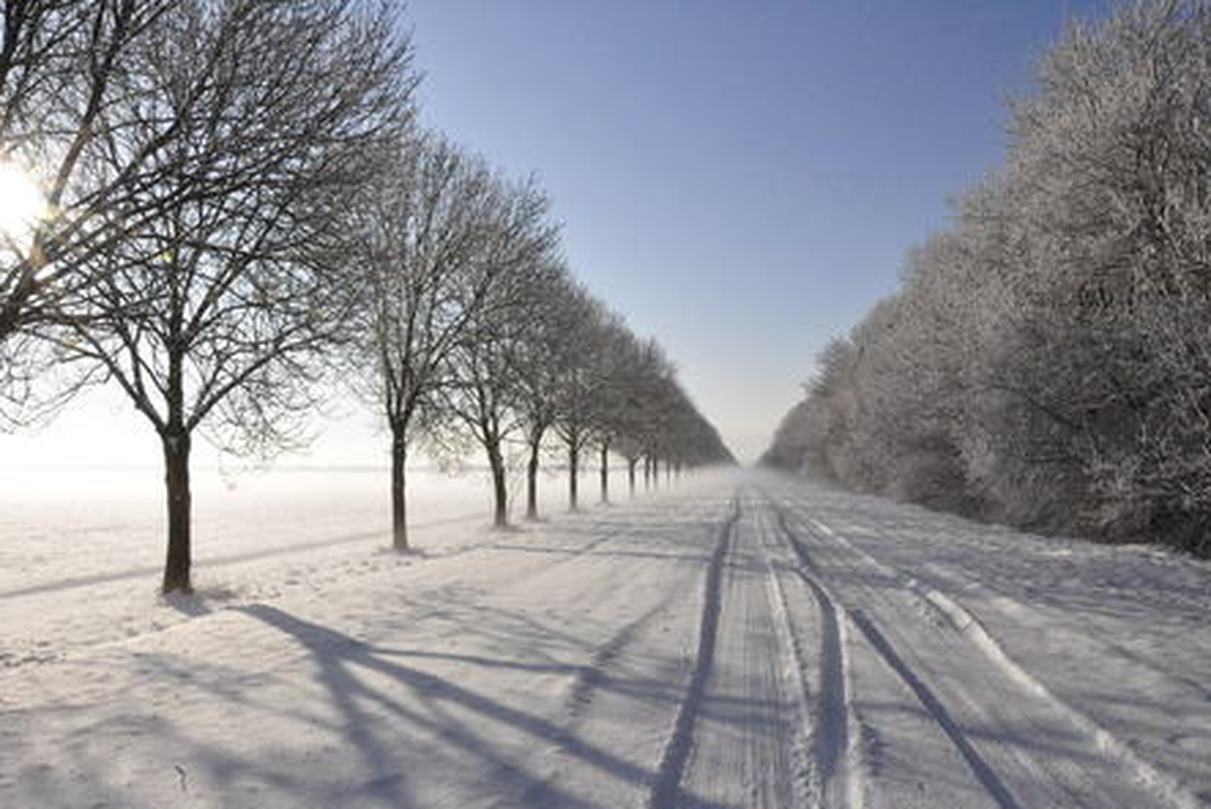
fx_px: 942
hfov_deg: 65.4
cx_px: 607
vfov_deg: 46.5
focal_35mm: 28
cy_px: 415
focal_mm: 18
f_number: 22
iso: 3200
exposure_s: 1/2500
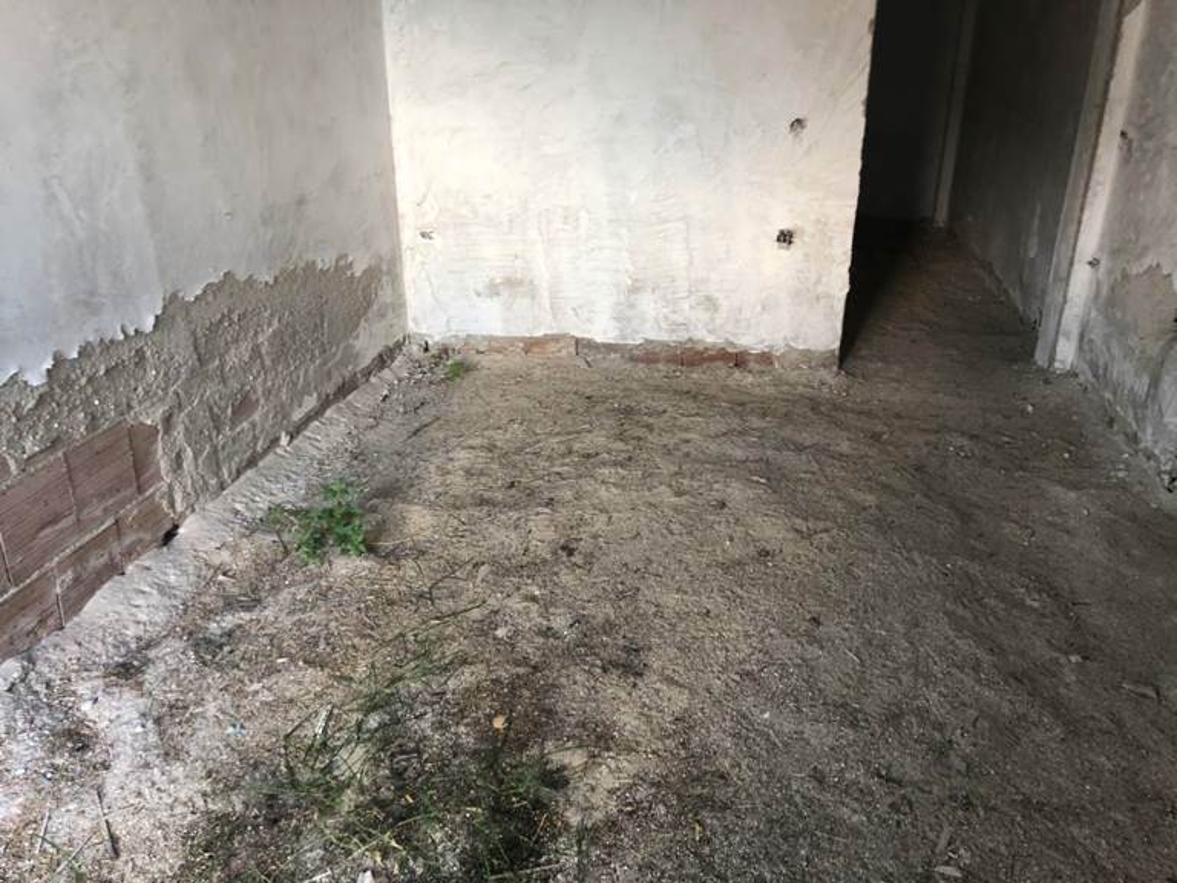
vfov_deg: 49.7
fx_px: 952
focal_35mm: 28
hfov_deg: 63.4
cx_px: 588
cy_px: 442
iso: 40
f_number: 1.8
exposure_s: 1/24
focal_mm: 4
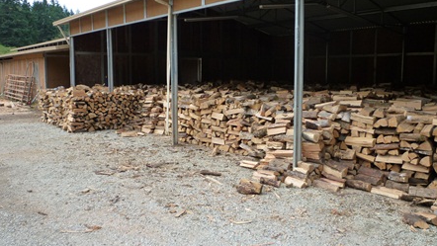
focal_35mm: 32
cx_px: 220
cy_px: 114
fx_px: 371
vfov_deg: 36.7
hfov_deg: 61.0
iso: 125
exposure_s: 1/250
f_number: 3.3
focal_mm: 5.2
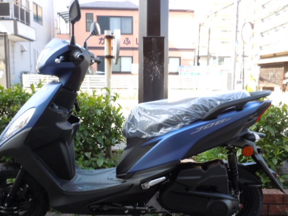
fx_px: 291
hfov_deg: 52.6
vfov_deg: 40.6
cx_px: 138
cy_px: 126
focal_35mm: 35
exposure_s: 1/60
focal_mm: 5
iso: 125
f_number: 3.7
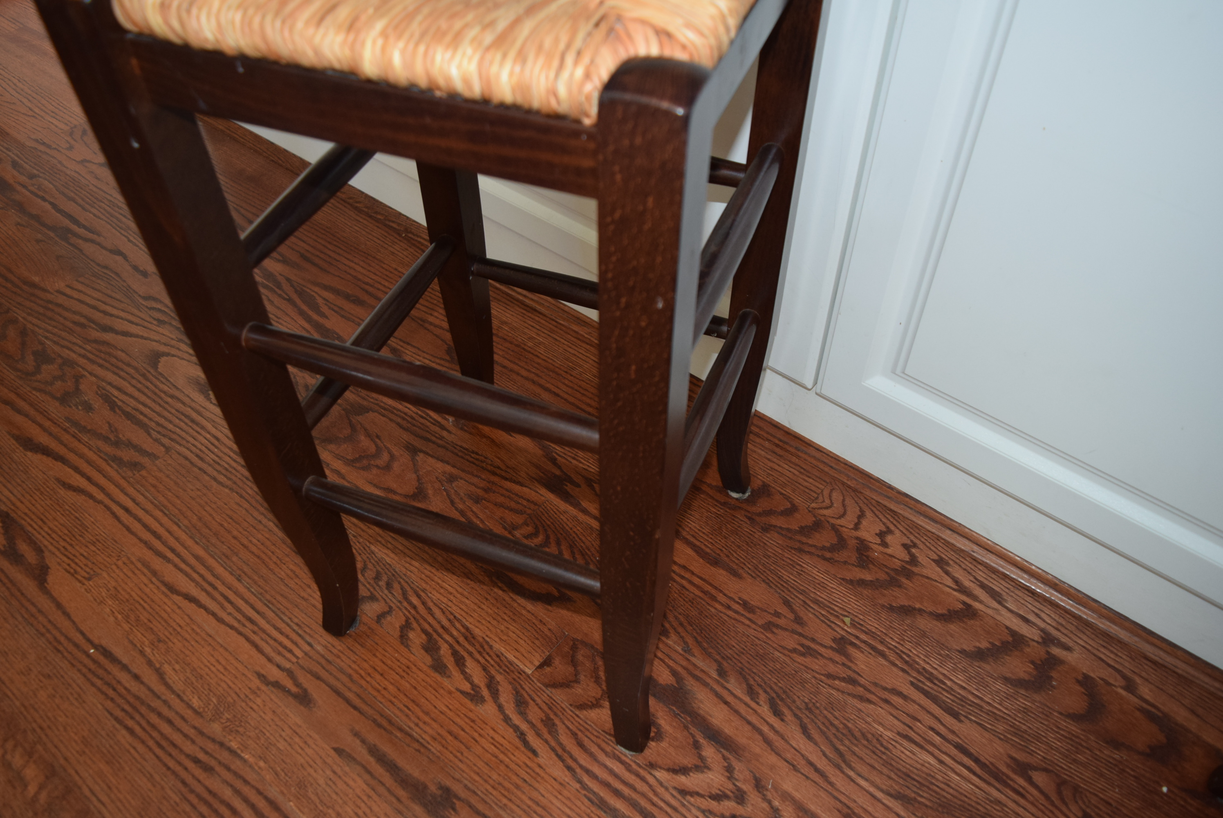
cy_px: 409
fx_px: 918
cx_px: 612
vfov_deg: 48.0
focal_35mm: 27
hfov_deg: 67.3
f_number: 3.5
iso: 800
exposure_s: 1/60
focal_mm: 18
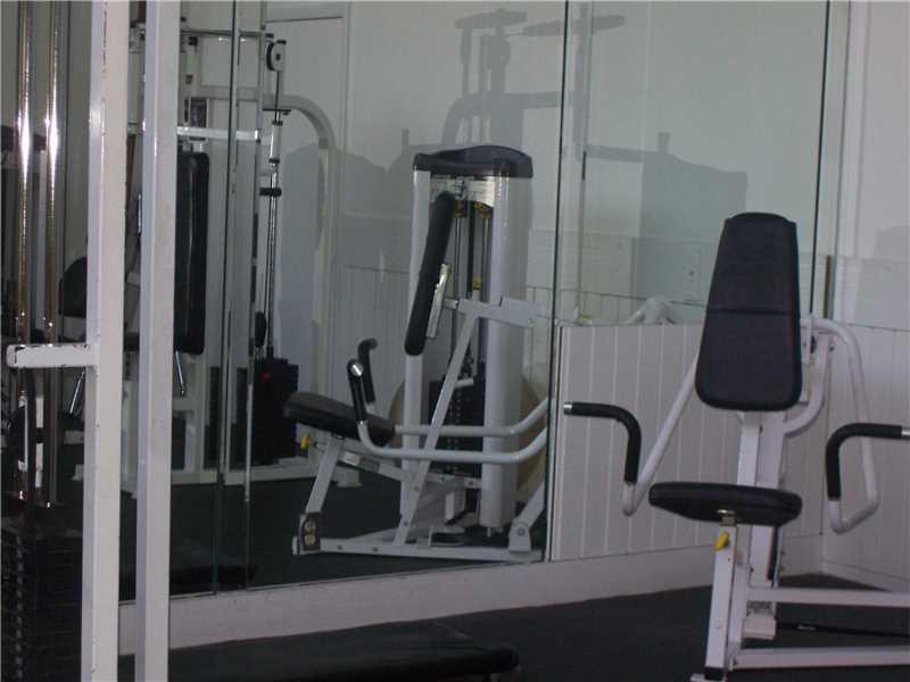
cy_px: 341
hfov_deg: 23.8
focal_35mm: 82
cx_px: 455
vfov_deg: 18.0
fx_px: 2156
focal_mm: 13.5
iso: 125
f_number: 4.1
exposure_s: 1/90
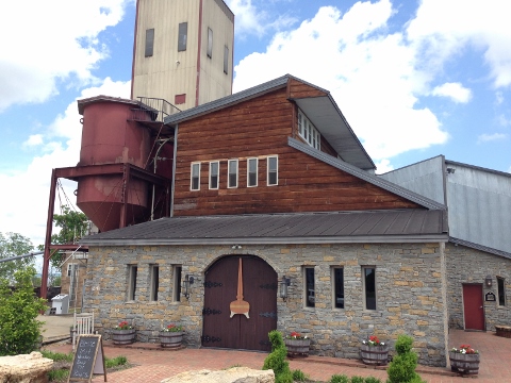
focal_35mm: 33
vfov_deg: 42.9
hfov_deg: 55.4
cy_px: 192
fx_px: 487
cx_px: 256
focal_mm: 4.12
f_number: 2.4
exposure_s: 1/797
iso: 50
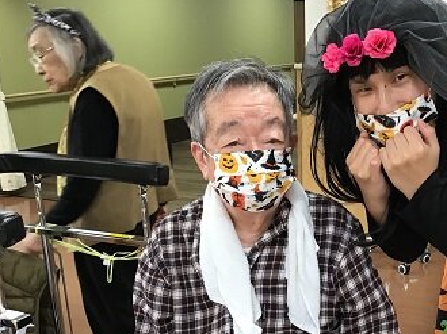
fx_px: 606
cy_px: 217
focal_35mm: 47
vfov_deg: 30.7
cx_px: 331
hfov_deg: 39.5
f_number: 2.4
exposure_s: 1/30
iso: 64
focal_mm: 3.3
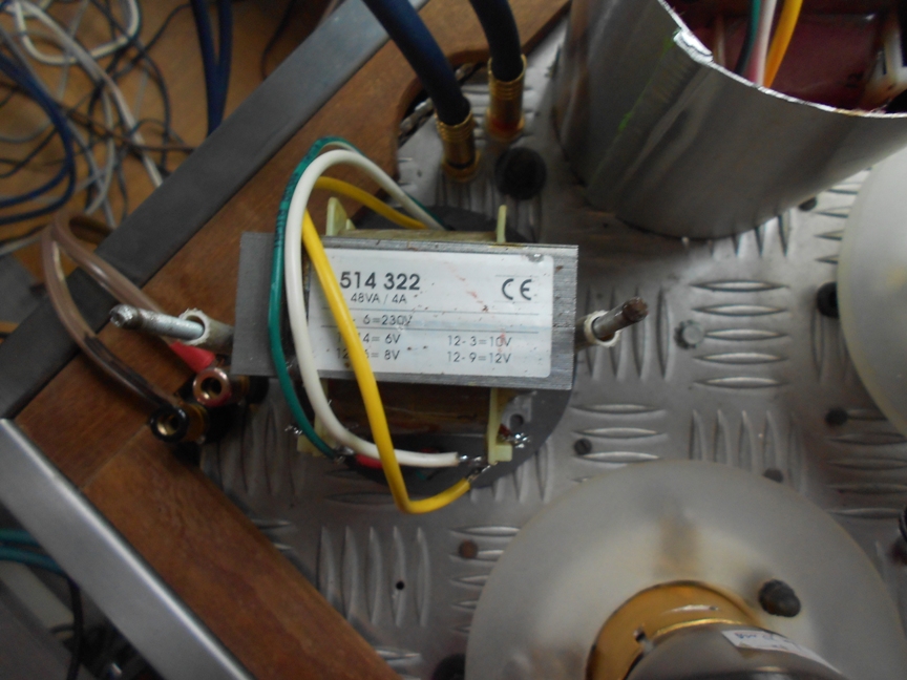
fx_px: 681
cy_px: 340
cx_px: 454
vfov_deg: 53.1
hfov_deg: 67.3
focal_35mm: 26
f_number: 3.2
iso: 200
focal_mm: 4.6
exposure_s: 1/30
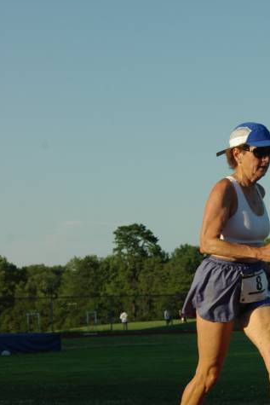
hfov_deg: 9.9
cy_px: 262
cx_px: 226
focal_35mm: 139
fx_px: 1561
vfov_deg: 14.7
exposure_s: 1/350
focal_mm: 55
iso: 200
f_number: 8
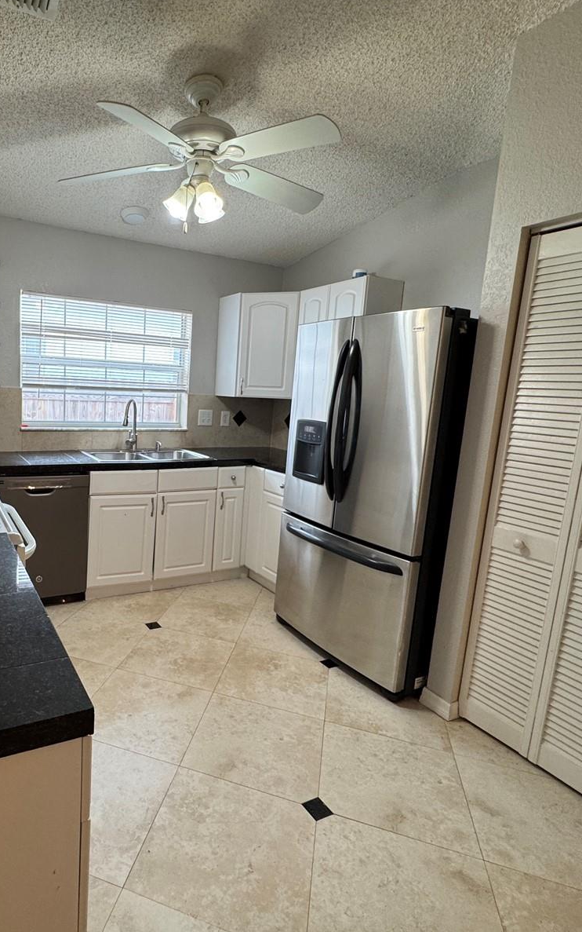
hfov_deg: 57.5
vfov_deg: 85.1
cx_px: 168
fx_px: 508
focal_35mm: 20
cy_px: 467
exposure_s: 1/120
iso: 160
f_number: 2.2
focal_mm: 2.22
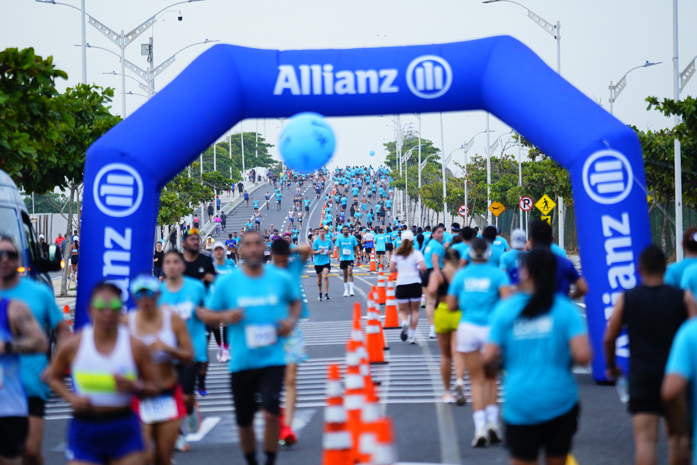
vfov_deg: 7.5
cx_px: 348
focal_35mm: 183
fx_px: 3551
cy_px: 232
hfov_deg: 11.2
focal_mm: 183.4
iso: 1600
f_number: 2.8
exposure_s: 1/2000
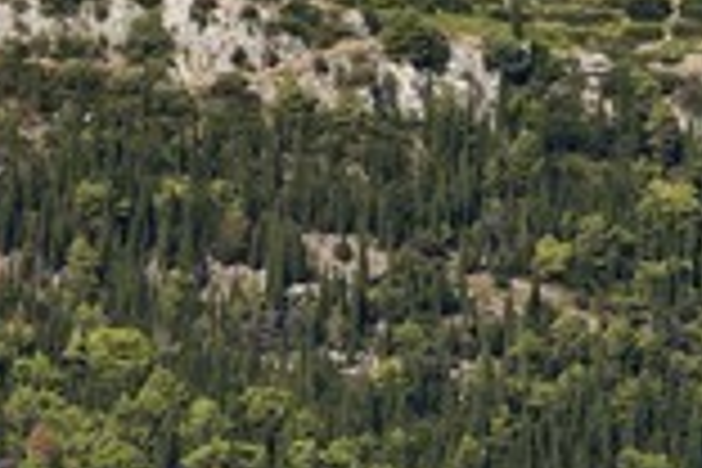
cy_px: 256
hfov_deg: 3.8
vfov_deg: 2.5
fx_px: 10529
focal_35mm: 540
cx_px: -56
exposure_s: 1/320
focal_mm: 200
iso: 200
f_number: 11
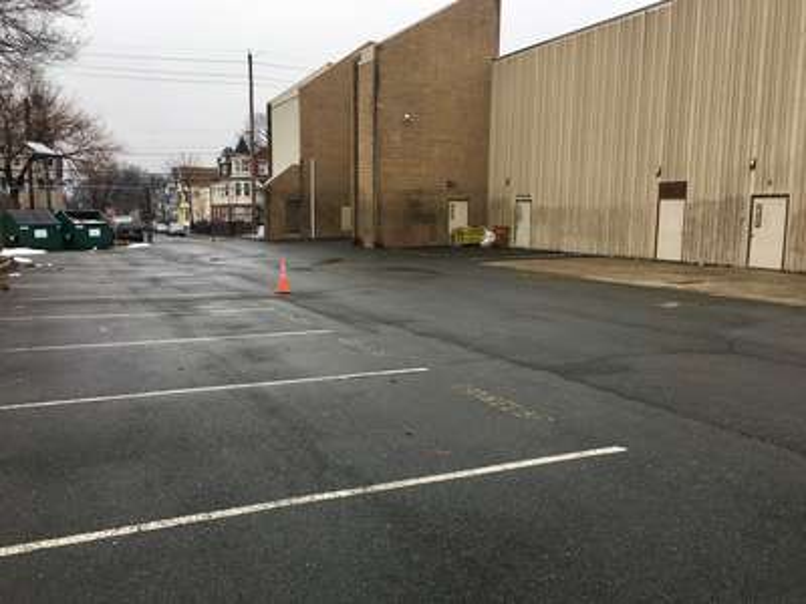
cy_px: 302
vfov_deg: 48.2
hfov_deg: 61.7
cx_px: 403
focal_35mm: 29
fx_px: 675
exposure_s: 1/358
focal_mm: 4.15
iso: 25
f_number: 2.2
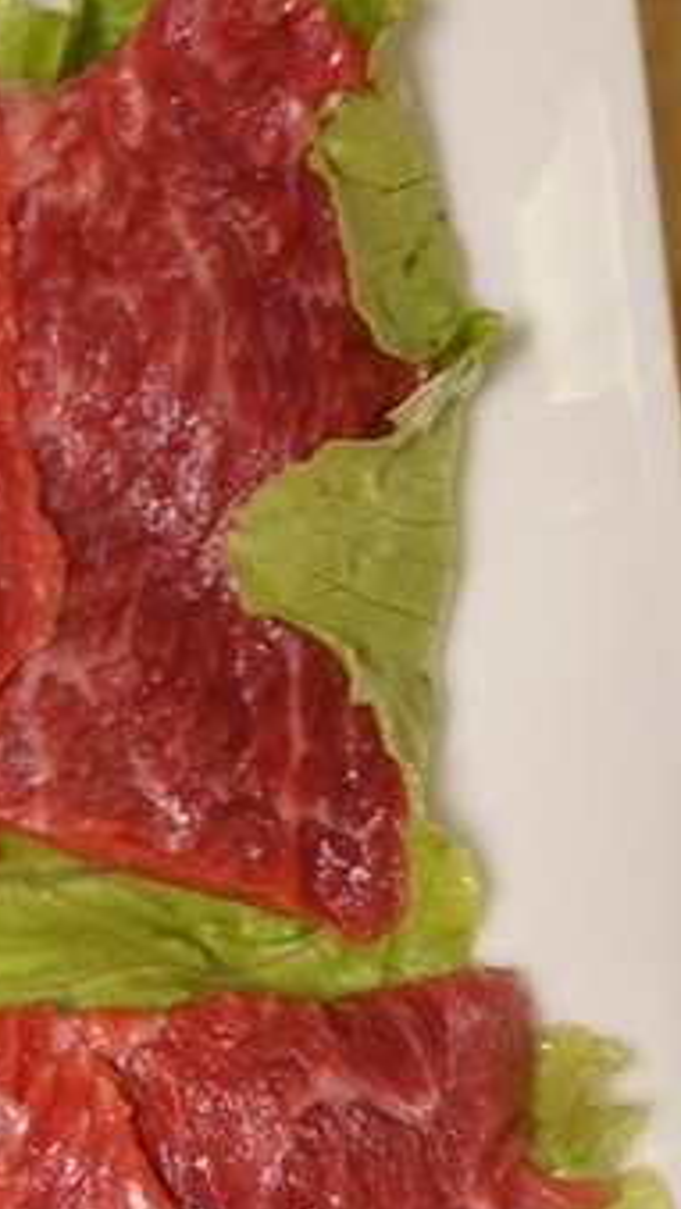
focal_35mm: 114
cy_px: 868
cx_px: -970
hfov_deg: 9.4
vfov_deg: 18.7
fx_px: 3655
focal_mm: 24
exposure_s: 1/60
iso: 640
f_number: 4.5
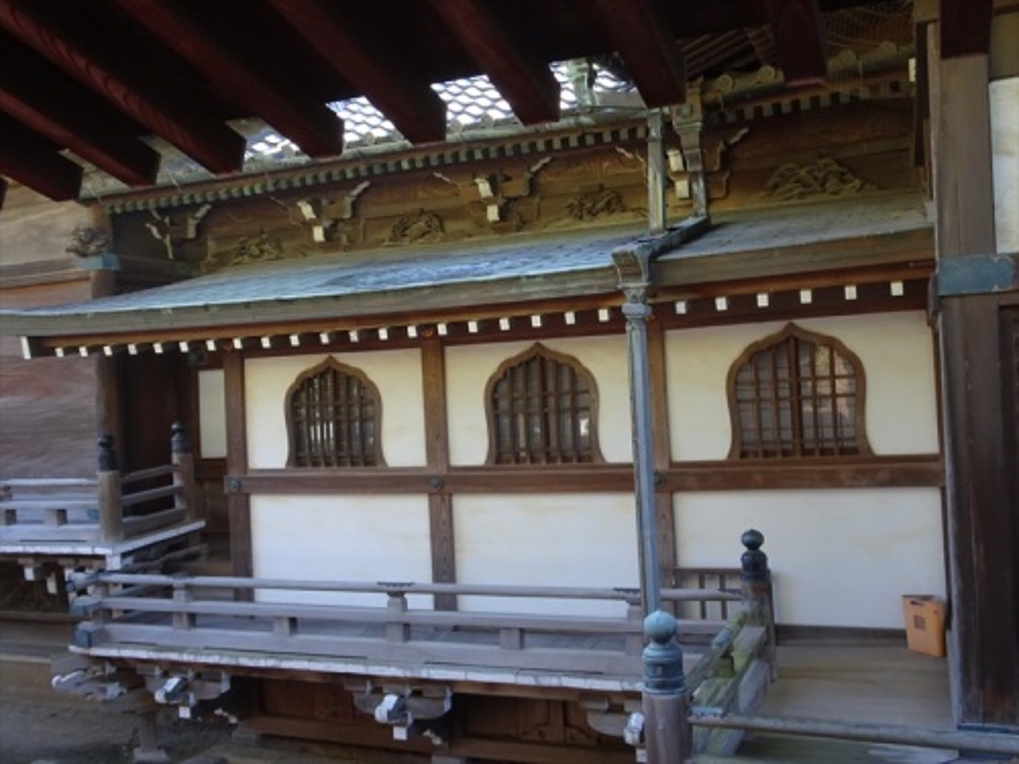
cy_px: 382
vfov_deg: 44.2
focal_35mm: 32
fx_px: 942
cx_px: 510
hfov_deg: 56.8
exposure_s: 1/40
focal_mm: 5.43
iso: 80
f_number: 4
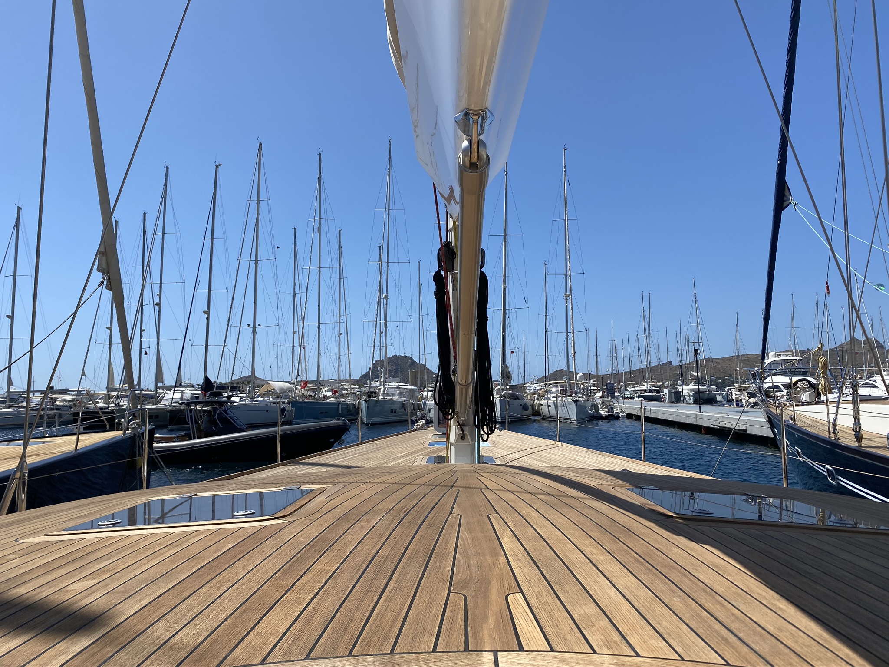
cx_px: 444
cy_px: 334
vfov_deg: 53.1
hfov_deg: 67.3
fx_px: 668
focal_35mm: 26
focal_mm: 4.25
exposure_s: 1/4444
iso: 32
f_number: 1.8
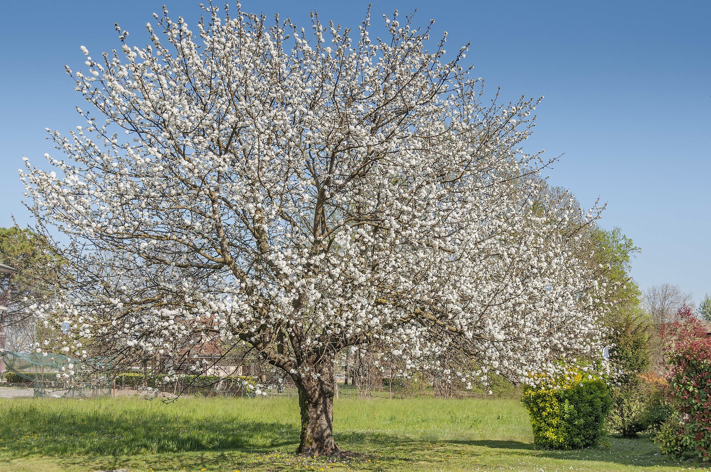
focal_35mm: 40
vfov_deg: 32.9
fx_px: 799
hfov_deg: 48.0
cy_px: 236
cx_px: 356
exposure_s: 1/800
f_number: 5.6
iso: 200
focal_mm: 27
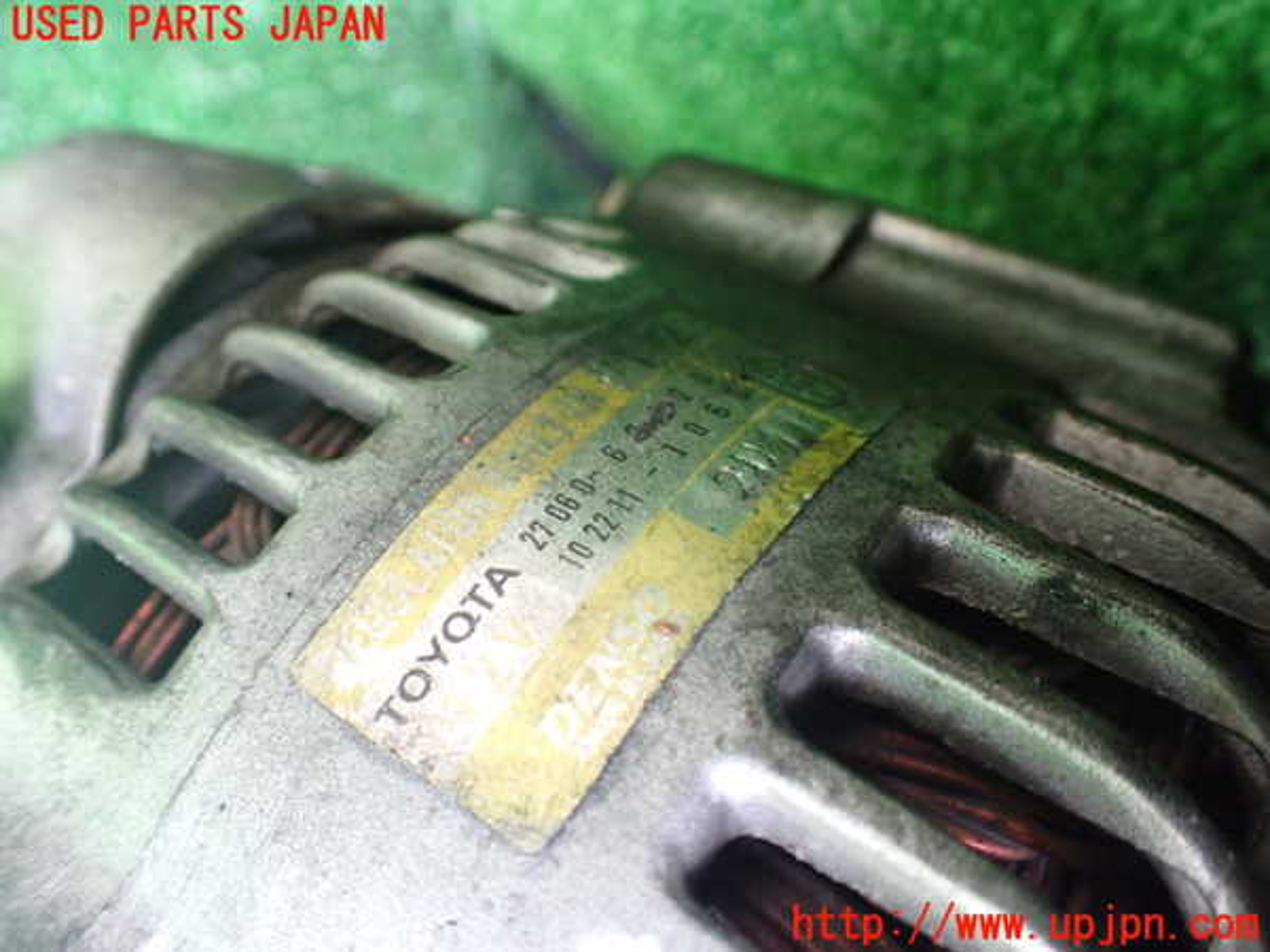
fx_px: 1101
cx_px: 635
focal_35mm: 30
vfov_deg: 46.8
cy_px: 476
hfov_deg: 60.0
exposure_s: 1/80
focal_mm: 5.4
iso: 800
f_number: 2.3
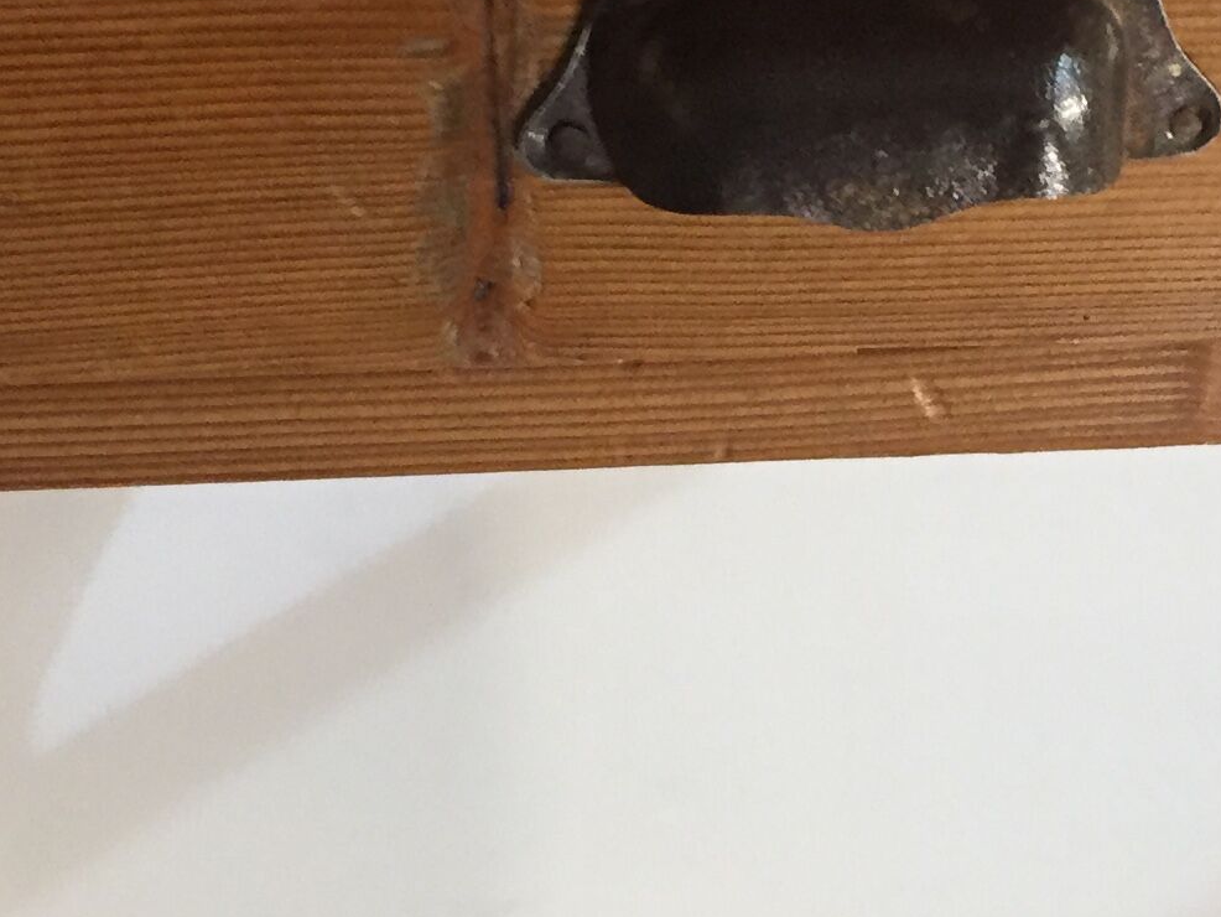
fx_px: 3387
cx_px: 692
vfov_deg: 15.4
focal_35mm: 96
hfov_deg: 20.4
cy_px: 415
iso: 200
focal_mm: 4.15
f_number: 2.2
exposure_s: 1/33
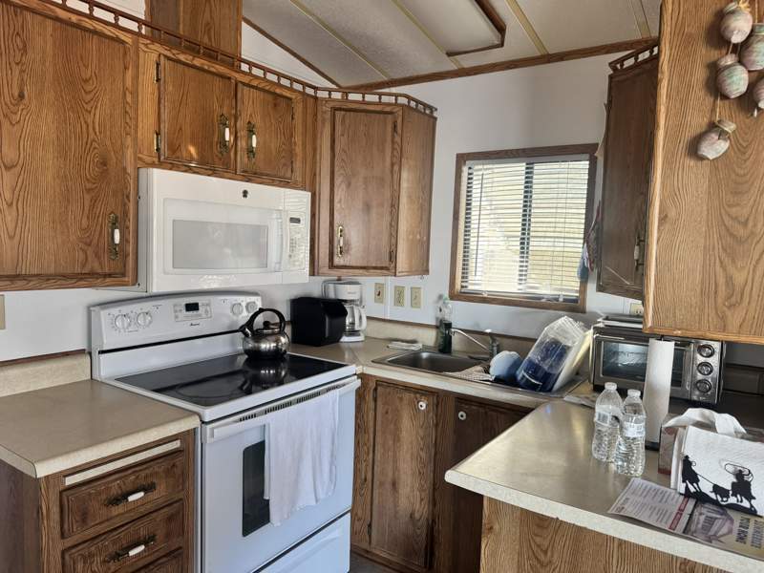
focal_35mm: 24
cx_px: 382
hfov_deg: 71.6
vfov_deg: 56.8
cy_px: 286
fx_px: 530
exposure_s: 1/88
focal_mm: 6.76
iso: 200
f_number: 1.78
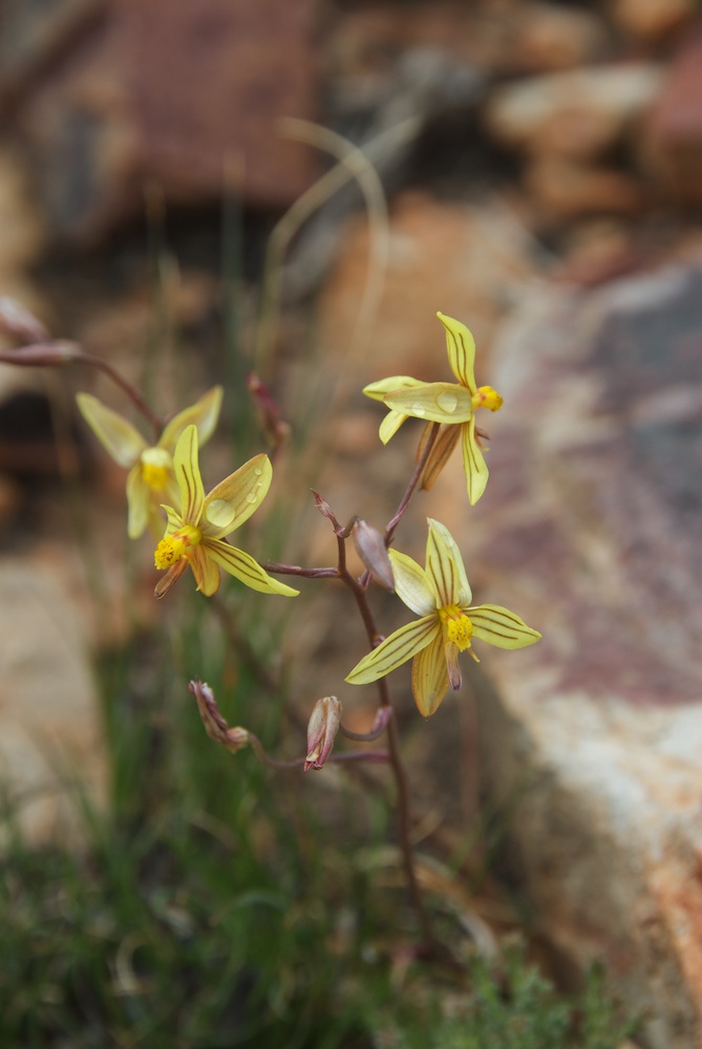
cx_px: 351
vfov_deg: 6.9
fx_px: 8753
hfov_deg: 4.6
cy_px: 524
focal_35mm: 300
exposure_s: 1/80
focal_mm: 200
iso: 160
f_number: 13
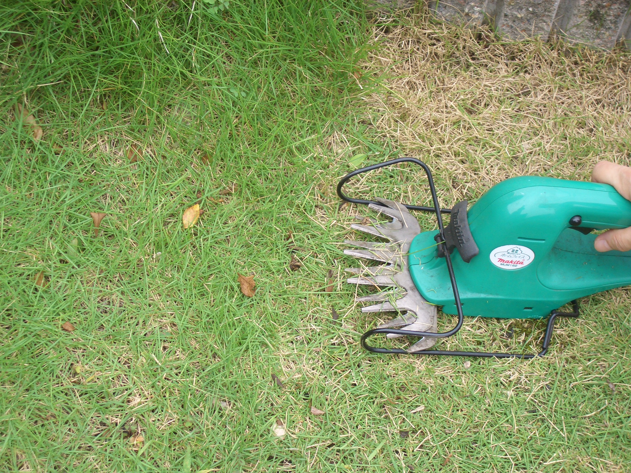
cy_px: 236
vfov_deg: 19.9
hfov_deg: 26.3
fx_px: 1349
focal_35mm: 74
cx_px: 316
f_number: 3.9
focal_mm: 12.2
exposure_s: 1/100
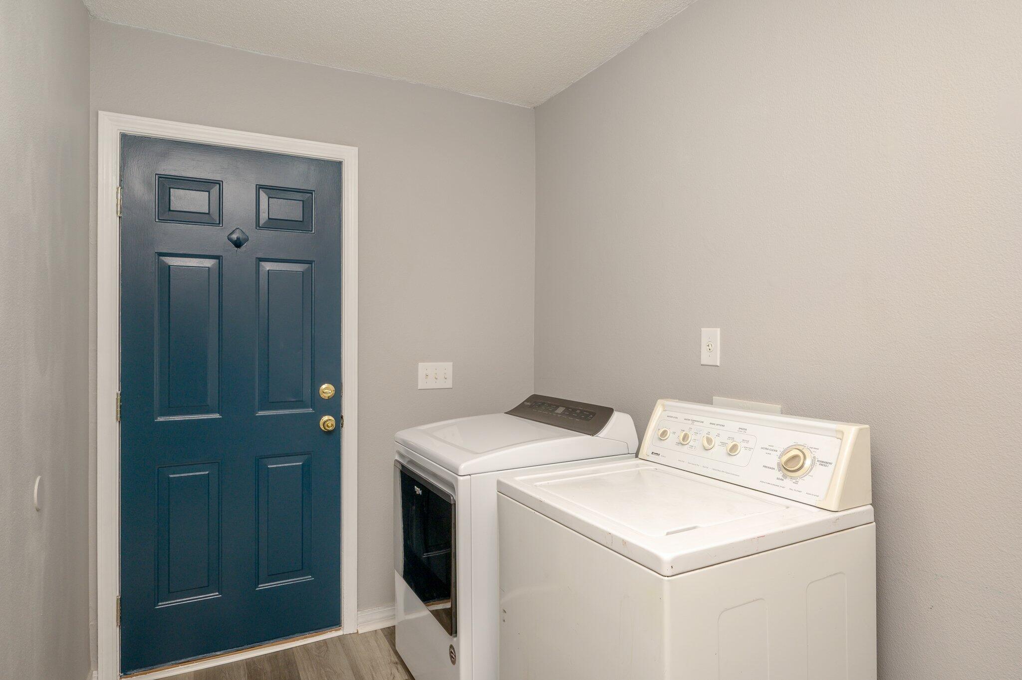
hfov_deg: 84.0
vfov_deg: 61.8
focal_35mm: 20
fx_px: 567
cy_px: 340
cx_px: 511
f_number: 9
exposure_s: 1/30
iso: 320
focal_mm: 20
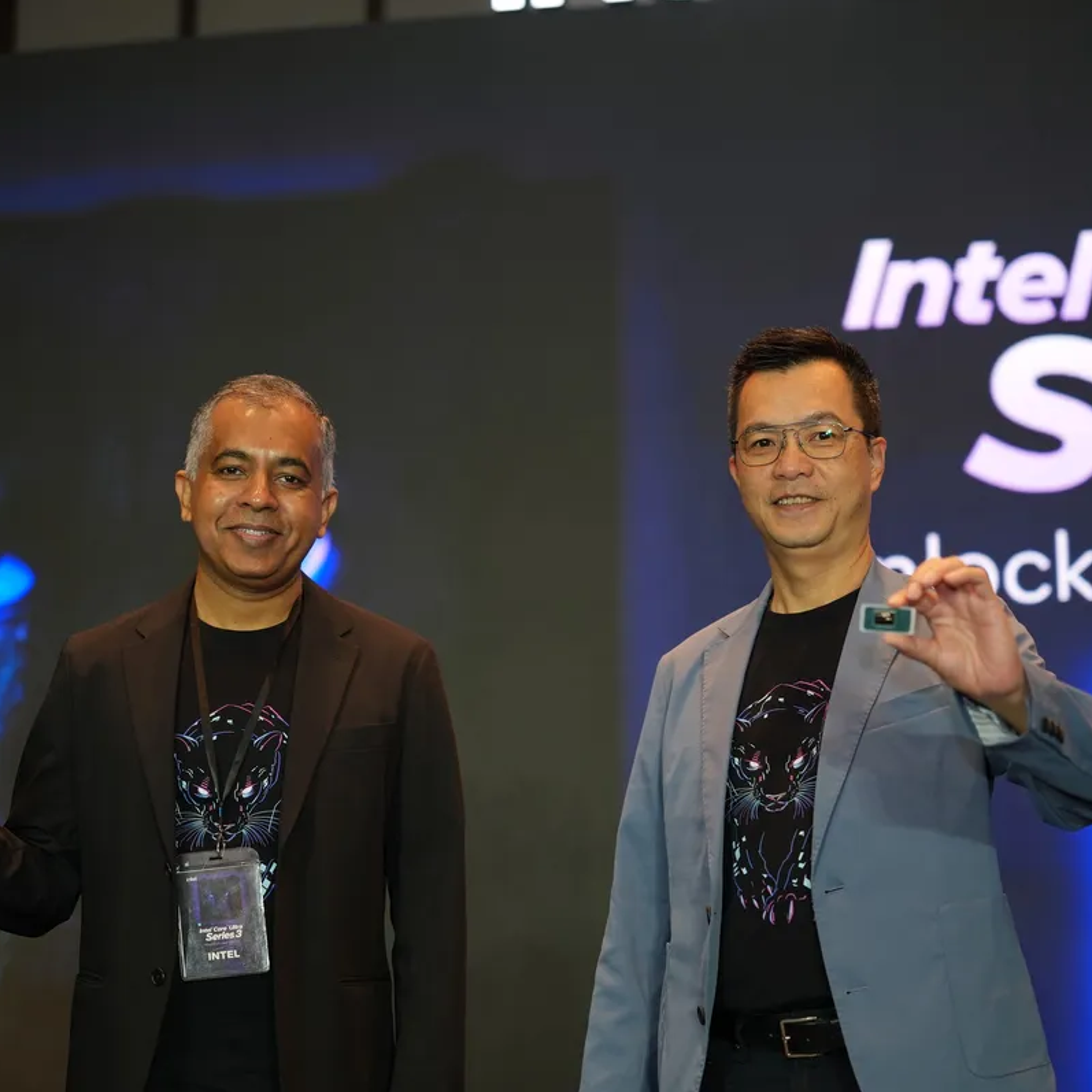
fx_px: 2284
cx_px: 536
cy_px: 545
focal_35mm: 64
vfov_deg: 26.9
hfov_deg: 26.9
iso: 250
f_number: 2
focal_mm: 50
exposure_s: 1/160
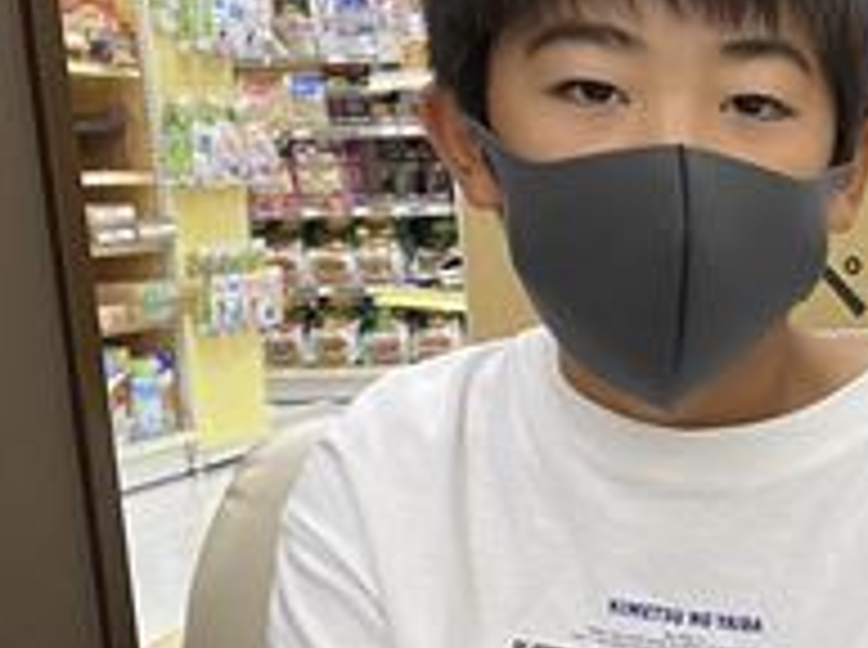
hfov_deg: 21.3
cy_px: 558
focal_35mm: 81
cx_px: 1205
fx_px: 2027
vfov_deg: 17.9
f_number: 1.8
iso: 100
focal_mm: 4.25
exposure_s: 1/60
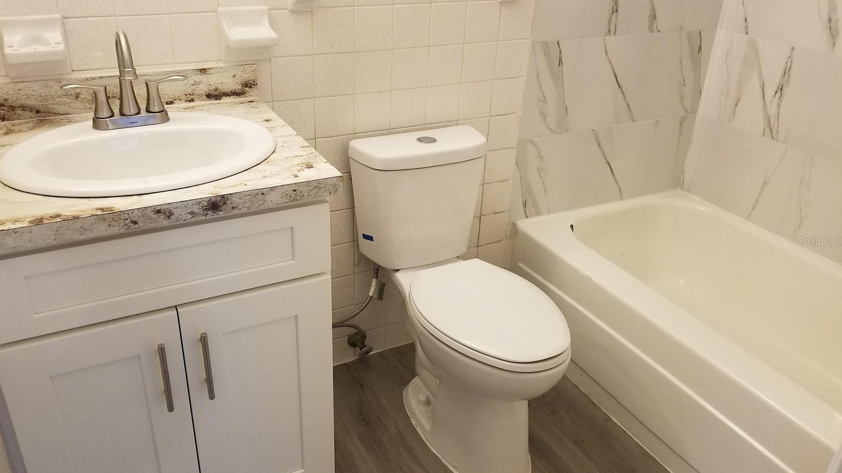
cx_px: 419
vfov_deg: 40.2
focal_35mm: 29
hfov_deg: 66.1
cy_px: 241
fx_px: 647
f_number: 1.7
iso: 160
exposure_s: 1/40
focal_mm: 4.25
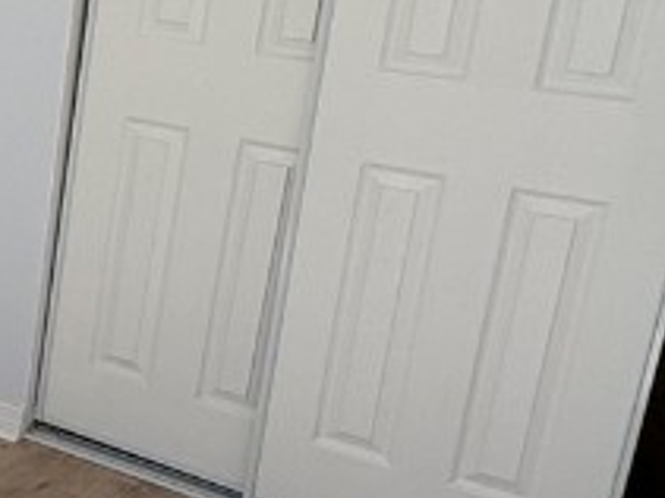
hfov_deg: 22.3
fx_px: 1306
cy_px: 192
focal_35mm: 68
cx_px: -391
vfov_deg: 21.6
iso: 64
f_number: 2.2
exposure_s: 1/137
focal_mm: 2.22
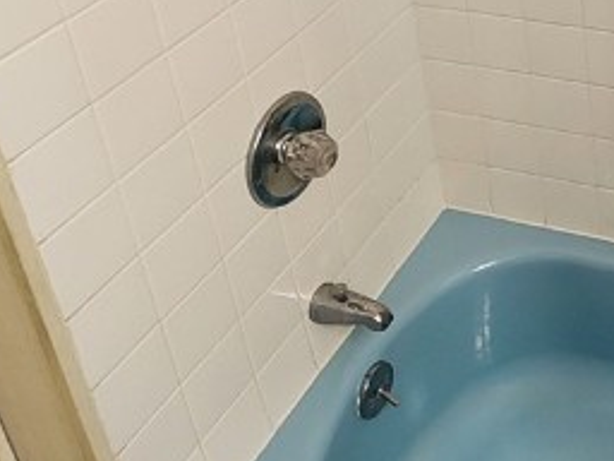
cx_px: 708
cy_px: -130
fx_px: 922
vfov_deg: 24.6
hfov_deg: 31.7
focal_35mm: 52
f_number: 2.2
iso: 320
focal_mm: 2.2
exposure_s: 1/40
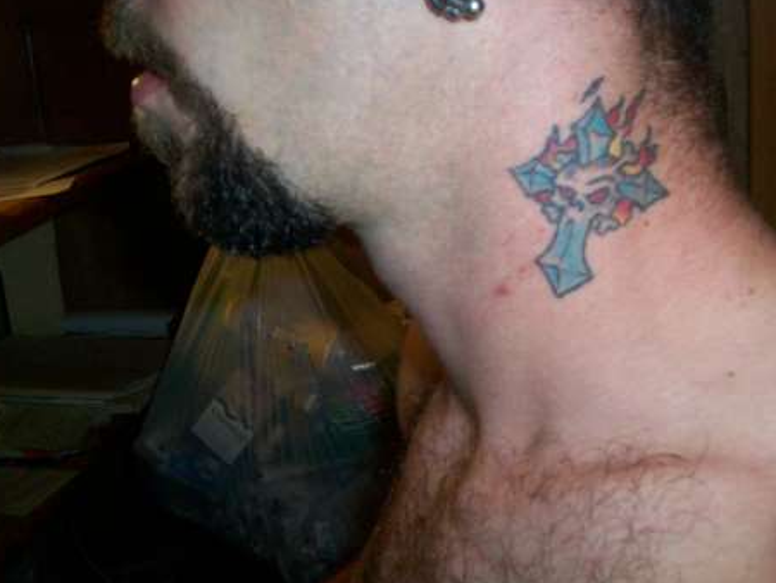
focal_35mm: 48
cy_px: 286
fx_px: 1077
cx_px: 440
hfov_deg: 39.6
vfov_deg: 30.3
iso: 140
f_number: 4.5
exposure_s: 1/64
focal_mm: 5.9
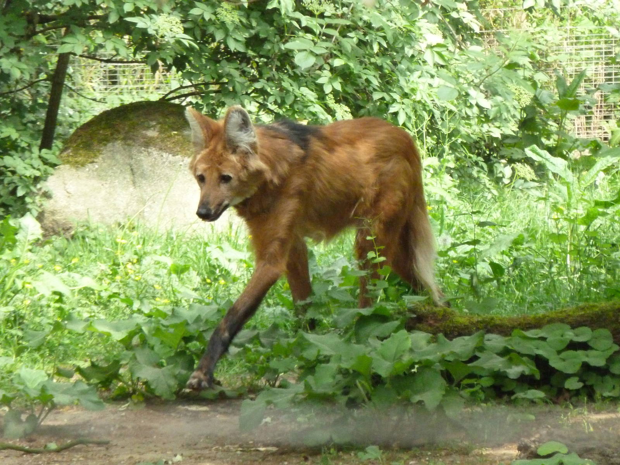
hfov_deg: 5.0
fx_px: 7146
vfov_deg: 3.7
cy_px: 232
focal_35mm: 399
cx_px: 310
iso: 800
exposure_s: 1/200
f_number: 4.9
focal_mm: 49.2
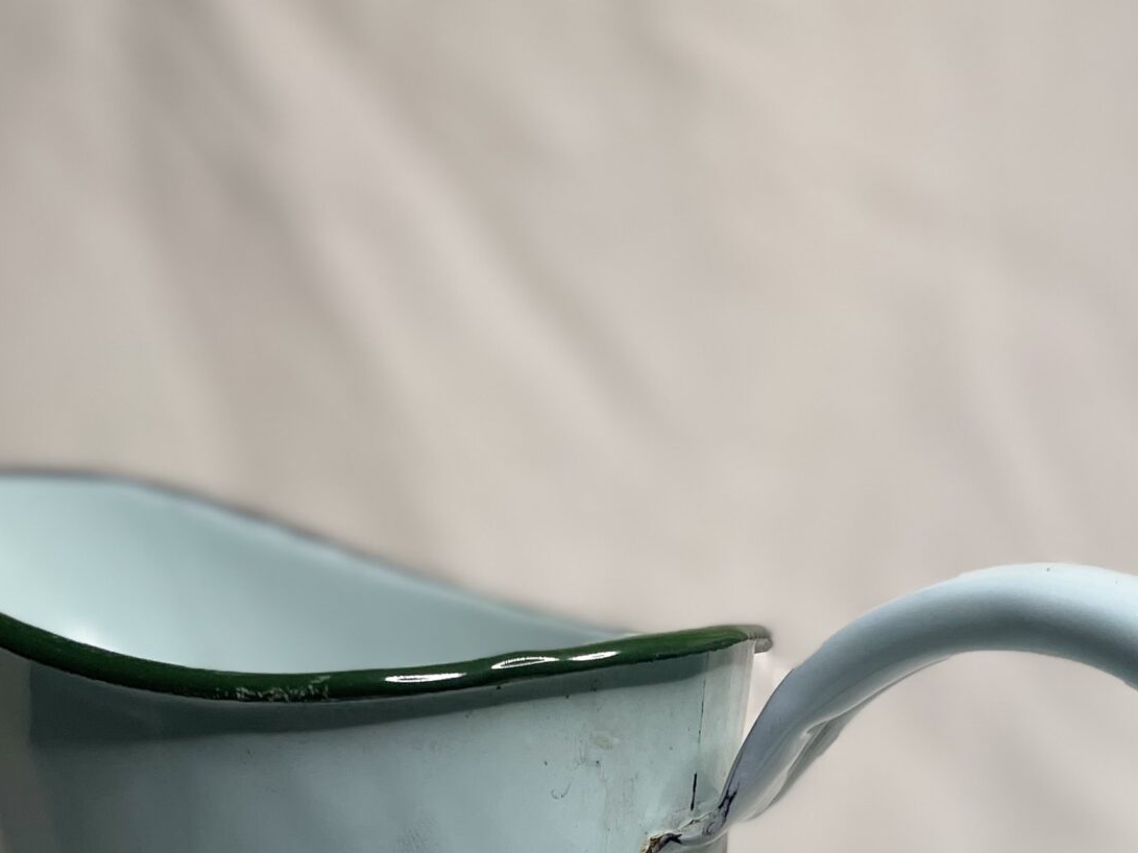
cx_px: 580
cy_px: 1295
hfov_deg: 31.7
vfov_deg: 20.4
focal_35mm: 61
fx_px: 2005
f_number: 1.6
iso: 50
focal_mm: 4.2
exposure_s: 1/596
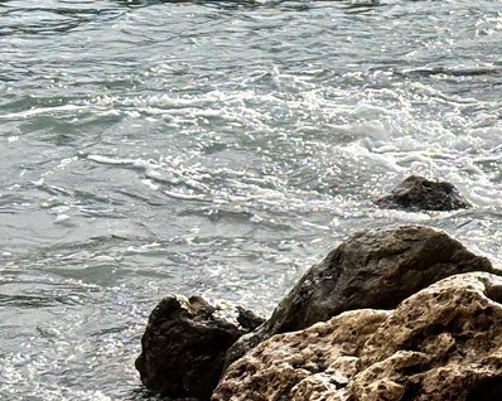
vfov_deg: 7.5
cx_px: 820
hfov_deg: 9.2
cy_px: -20
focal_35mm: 204
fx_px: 3029
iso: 32
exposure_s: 1/2571
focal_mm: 5.96
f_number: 1.6
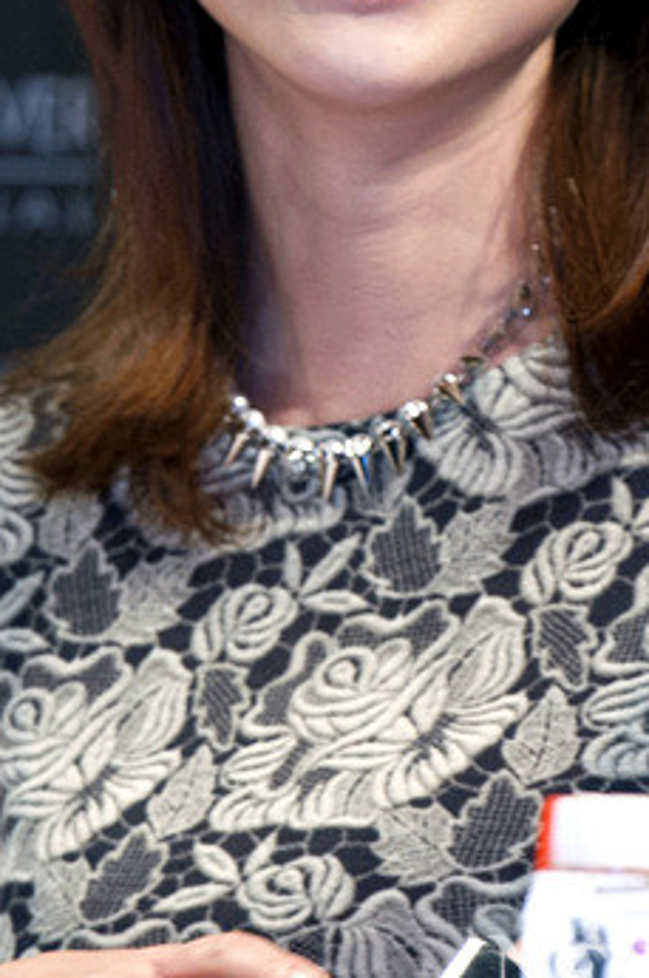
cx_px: 400
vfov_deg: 6.1
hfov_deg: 4.0
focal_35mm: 340
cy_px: 180
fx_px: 9221
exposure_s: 1/200
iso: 800
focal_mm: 195
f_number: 4
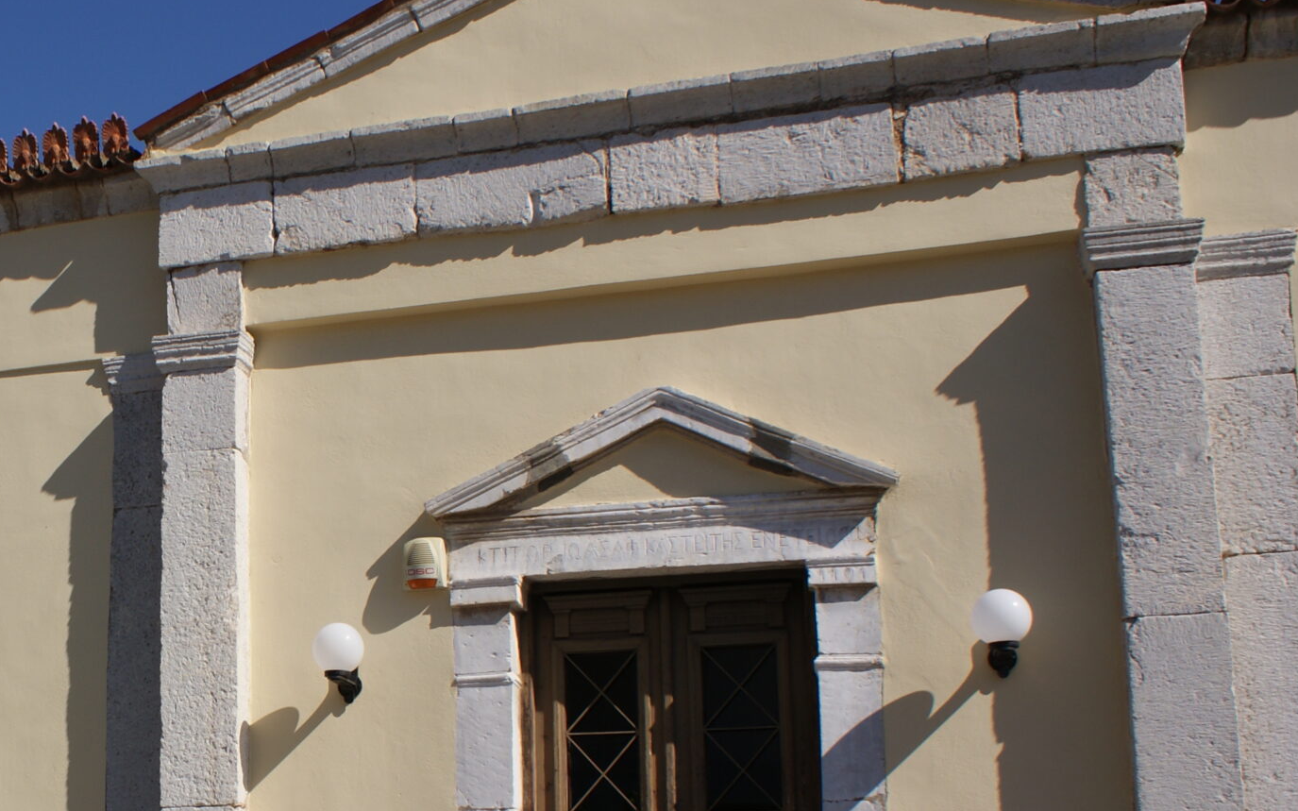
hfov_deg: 33.7
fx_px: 2016
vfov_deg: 22.5
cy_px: 624
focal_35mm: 57
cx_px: 114
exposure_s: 1/250
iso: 100
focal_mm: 20
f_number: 10
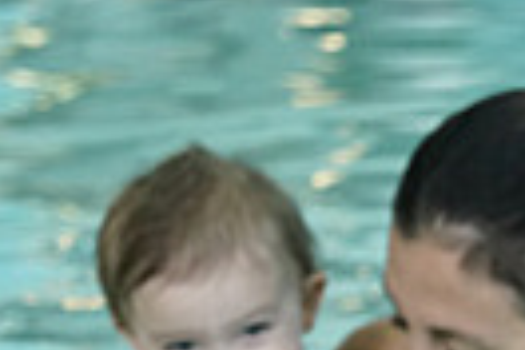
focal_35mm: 314
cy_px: 859
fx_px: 4579
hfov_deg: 6.3
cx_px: 1229
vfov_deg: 4.3
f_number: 4
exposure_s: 1/200
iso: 2500
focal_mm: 53
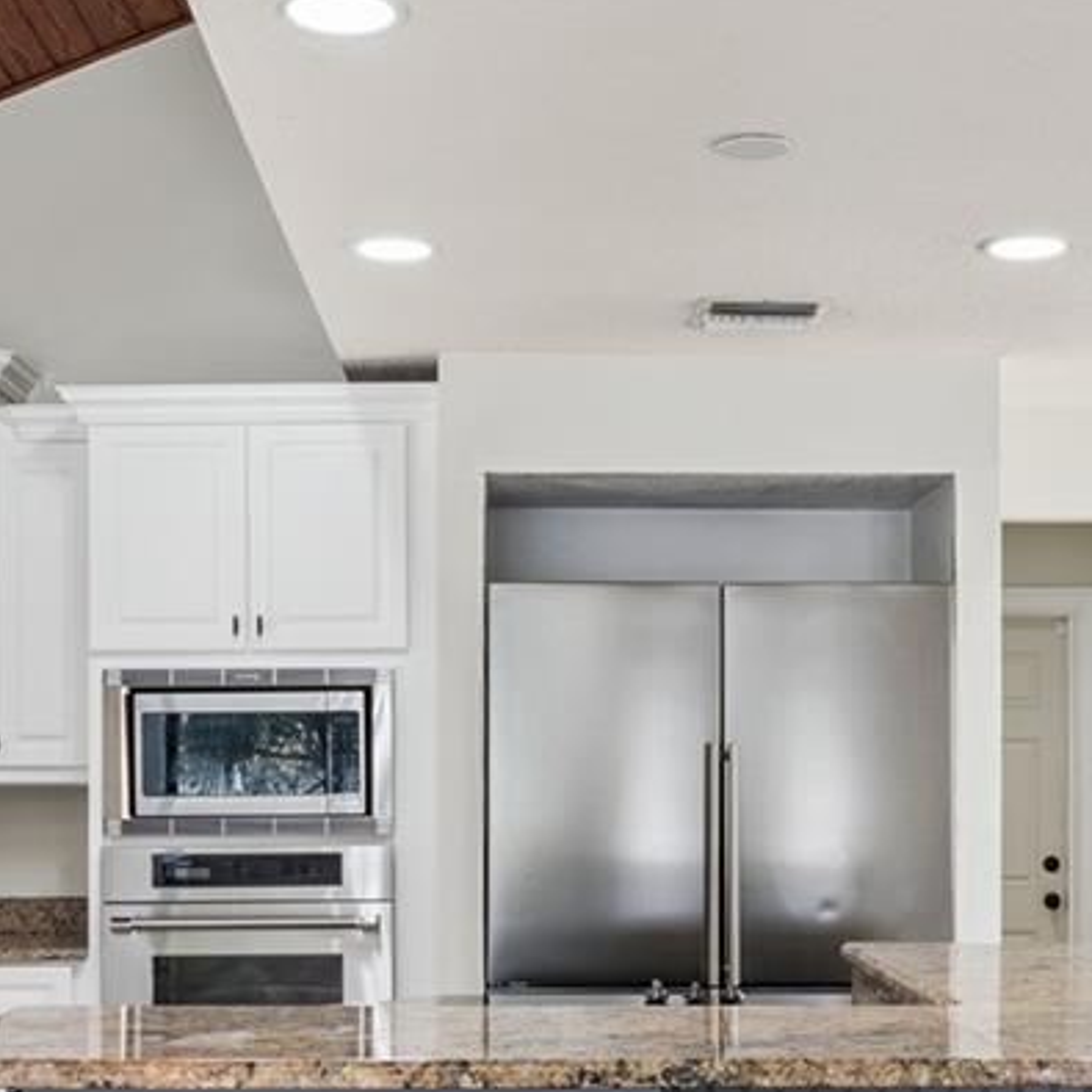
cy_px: 793
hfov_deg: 31.1
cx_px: 564
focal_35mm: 55
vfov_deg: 30.7
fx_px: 1963
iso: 800
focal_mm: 16
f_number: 10
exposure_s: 1/40
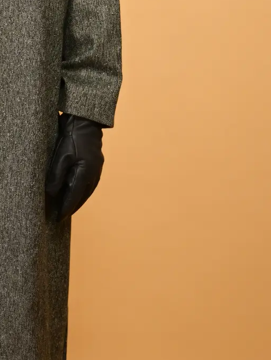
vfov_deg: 13.9
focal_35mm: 141
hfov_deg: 10.3
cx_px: -102
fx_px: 1471
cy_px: 57
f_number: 2.8
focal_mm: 39
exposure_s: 1/320
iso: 250
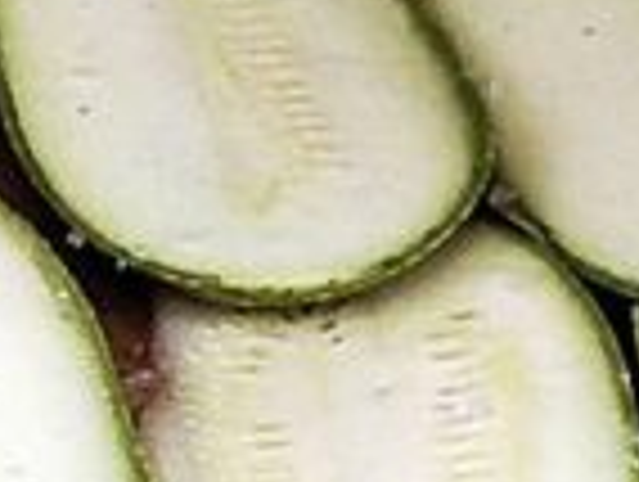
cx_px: 176
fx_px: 11742
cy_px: 255
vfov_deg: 2.3
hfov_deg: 3.1
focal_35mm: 635
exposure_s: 1/50
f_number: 1.75
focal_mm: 5.25
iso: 247
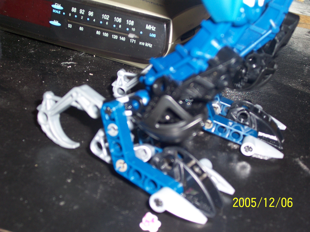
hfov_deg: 36.2
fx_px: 475
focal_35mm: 53
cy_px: 116
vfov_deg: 27.5
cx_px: 155
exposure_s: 1/60
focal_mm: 8.6
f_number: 3.4
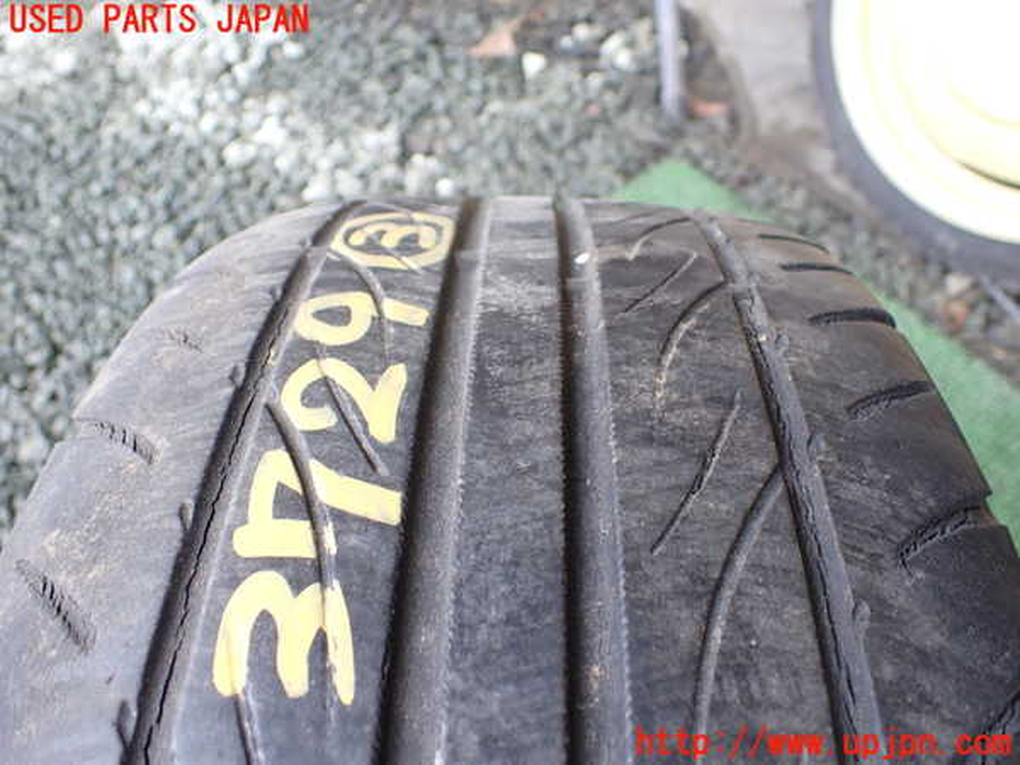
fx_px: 884
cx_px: 510
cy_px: 382
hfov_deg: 60.0
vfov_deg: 46.8
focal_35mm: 30
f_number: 2.3
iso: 200
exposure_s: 1/125
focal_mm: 5.4
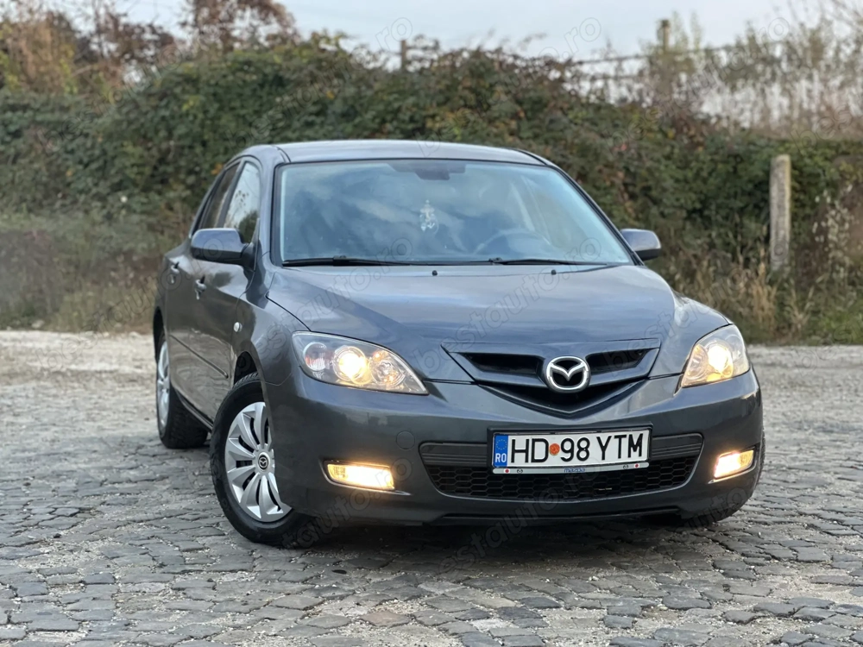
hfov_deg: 25.3
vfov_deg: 19.1
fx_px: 1920
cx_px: 432
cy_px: 324
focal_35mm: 77
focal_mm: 9
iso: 200
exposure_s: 1/121
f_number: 2.8
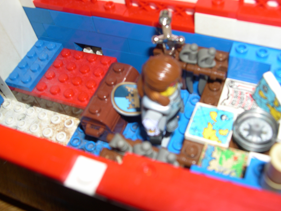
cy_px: 108
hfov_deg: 47.9
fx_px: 317
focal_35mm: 39
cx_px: 144
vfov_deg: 36.8
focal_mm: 8
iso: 100
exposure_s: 1/60
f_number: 7.6
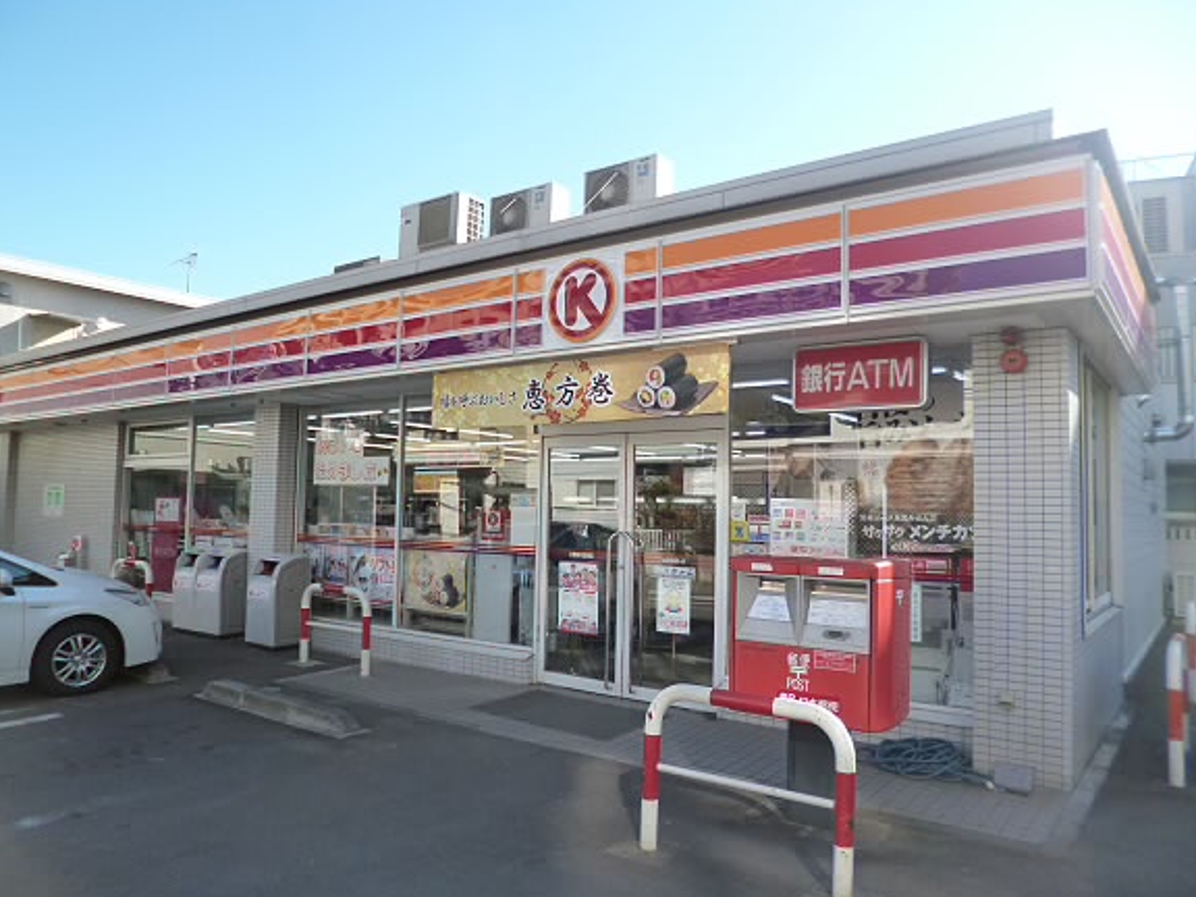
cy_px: 444
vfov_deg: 54.9
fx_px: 864
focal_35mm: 25
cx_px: 588
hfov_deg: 69.4
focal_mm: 4.3
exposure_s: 1/640
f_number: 2.5
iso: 160
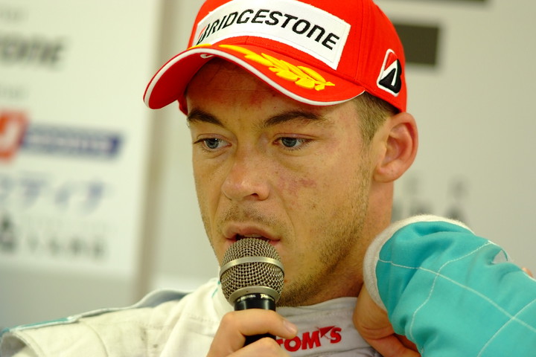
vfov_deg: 5.1
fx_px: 4020
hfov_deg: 7.6
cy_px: 178
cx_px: 268
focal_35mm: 270
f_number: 2.8
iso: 800
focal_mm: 180
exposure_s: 1/125
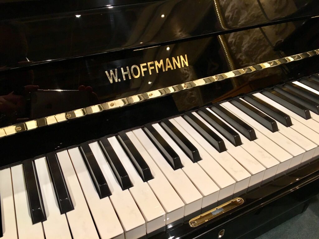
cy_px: 120
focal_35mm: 29
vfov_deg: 48.2
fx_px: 267
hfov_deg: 61.7
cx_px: 160
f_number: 2.2
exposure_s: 1/33
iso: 50
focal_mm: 4.15
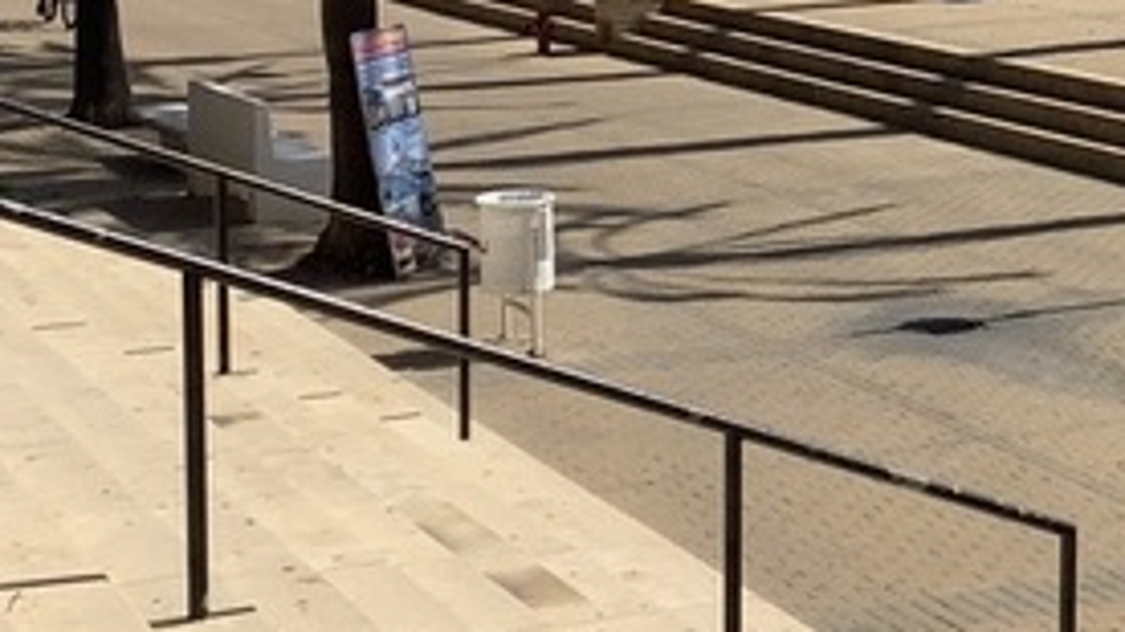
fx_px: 2803
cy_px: 37
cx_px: 1060
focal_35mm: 94
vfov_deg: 12.7
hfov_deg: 22.0
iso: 25
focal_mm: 3.3
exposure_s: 1/3704
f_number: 2.4
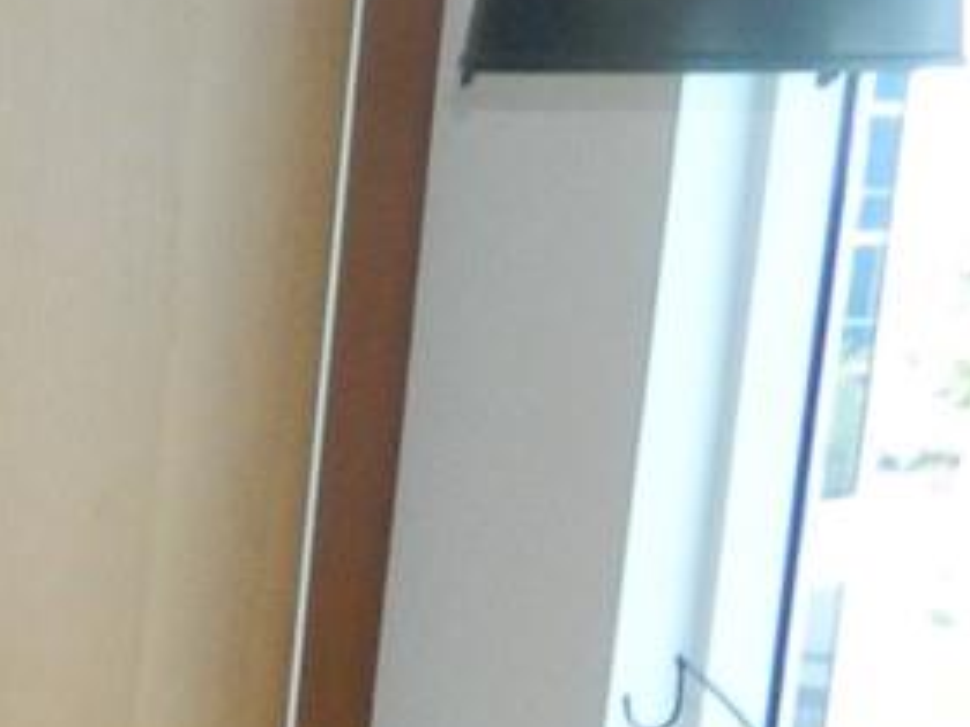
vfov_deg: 10.0
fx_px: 4007
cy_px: 1136
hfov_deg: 11.6
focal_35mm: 143
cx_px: -1285
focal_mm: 4.5
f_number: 3.1
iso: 180
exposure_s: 1/30
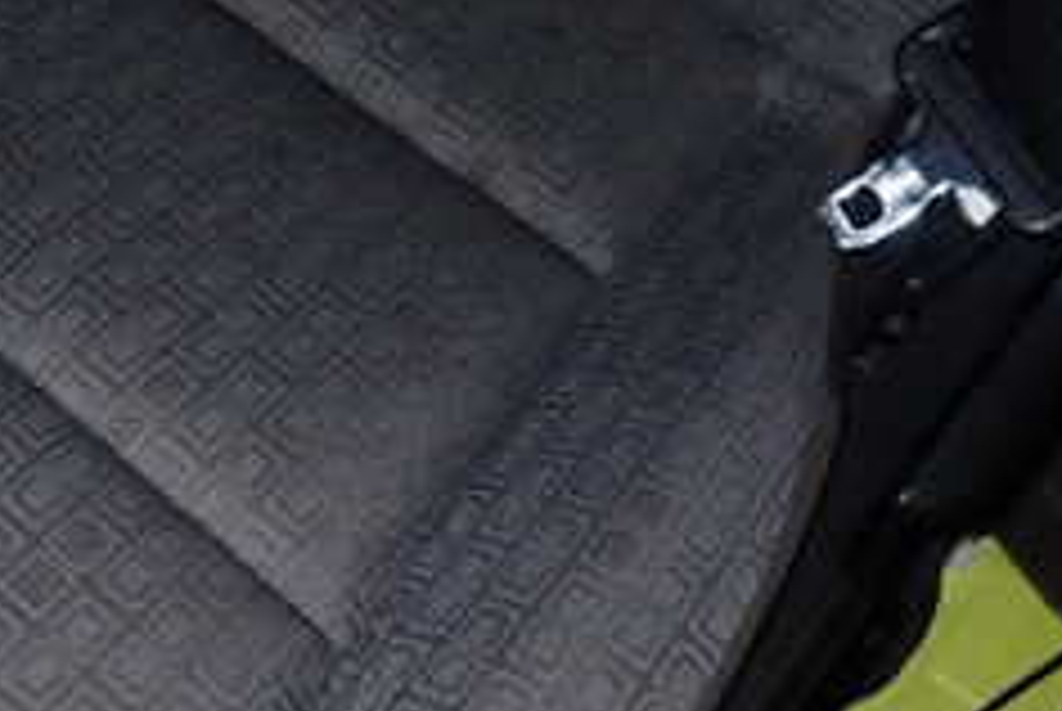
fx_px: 1949
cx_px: 234
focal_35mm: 66
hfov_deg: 29.9
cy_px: 248
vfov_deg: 20.6
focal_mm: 4.5
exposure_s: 1/30
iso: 500
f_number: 5.6
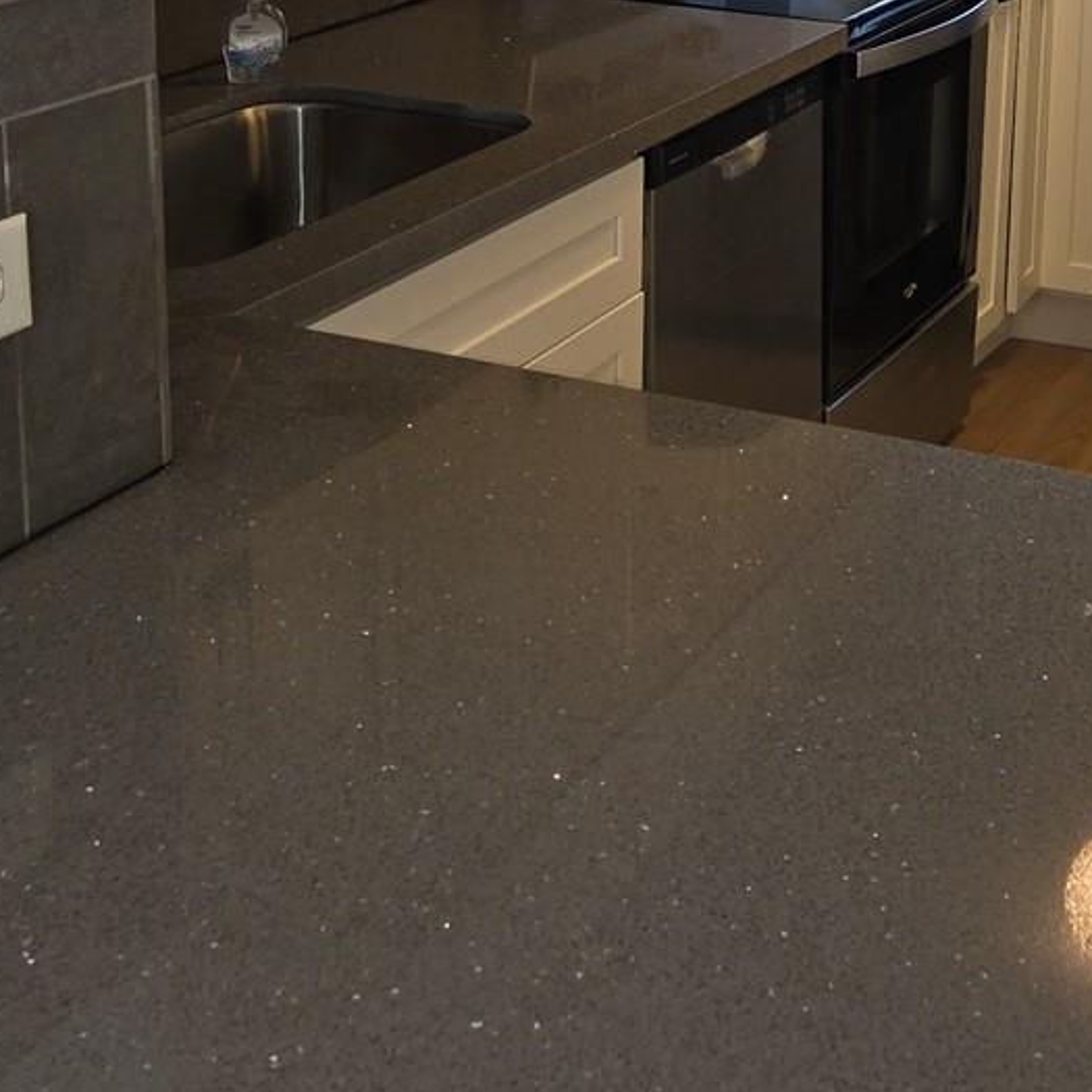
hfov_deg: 27.5
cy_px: 83
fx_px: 2213
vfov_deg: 26.7
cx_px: 751
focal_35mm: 62
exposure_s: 1/60
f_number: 1.8
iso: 100
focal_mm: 5.4
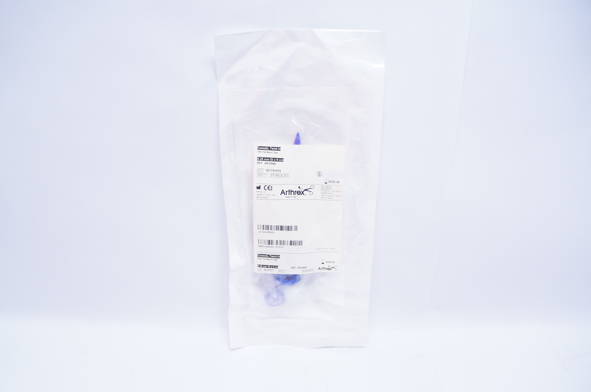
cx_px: 296
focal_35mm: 27
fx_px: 443
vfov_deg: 47.8
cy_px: 196
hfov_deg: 67.4
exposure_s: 1/125
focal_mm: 18
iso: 800
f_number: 3.5
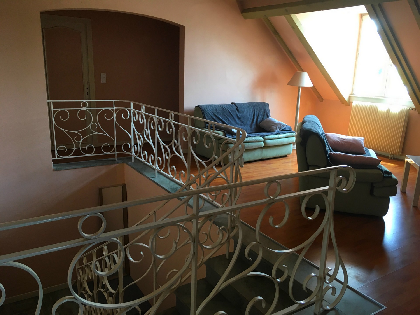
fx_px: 352
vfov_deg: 48.2
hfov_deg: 61.7
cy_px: 158
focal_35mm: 29
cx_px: 210
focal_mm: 4.15
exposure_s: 1/33
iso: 100
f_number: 2.2
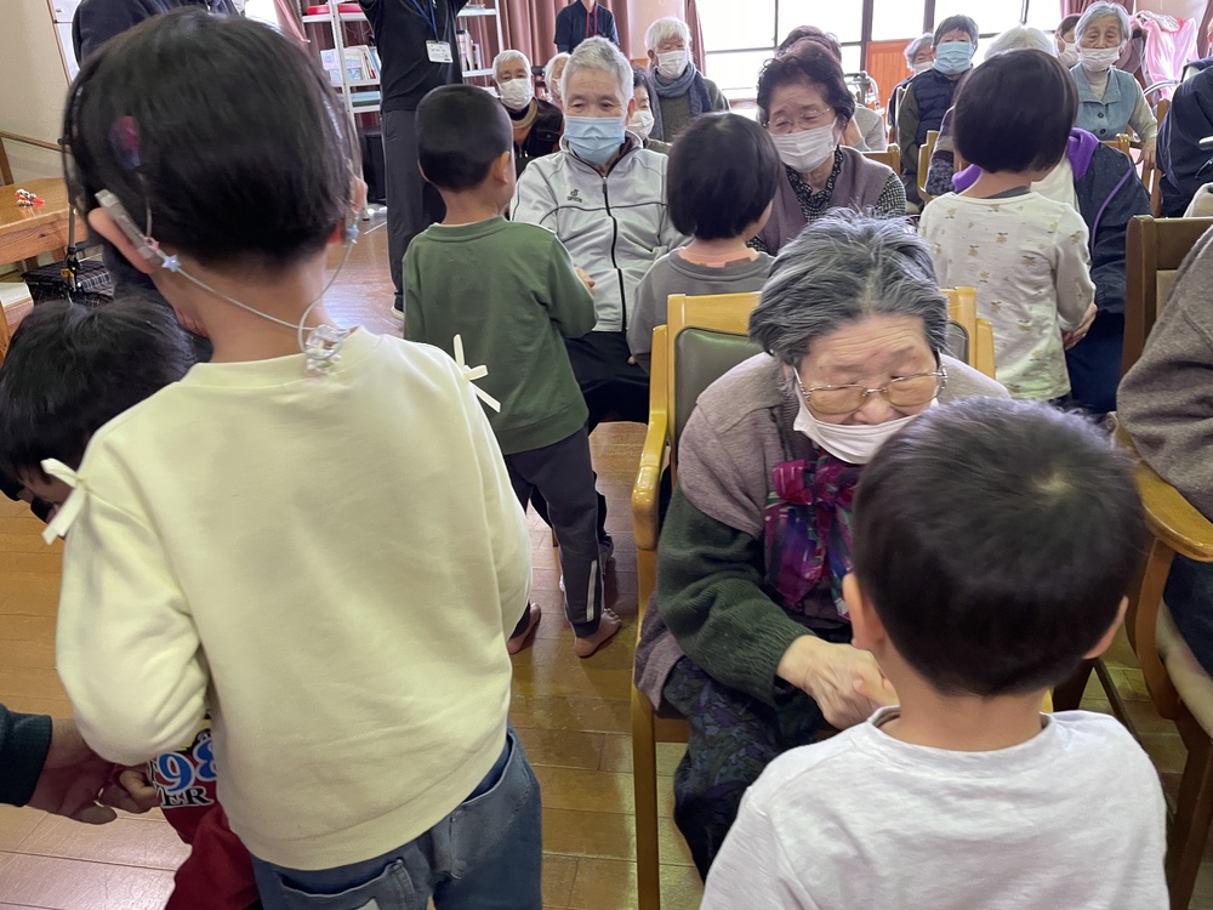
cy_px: 455
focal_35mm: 26
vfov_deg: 53.1
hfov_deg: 67.3
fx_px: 911
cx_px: 606
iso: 160
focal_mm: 4.2
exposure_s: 1/60
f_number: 1.6
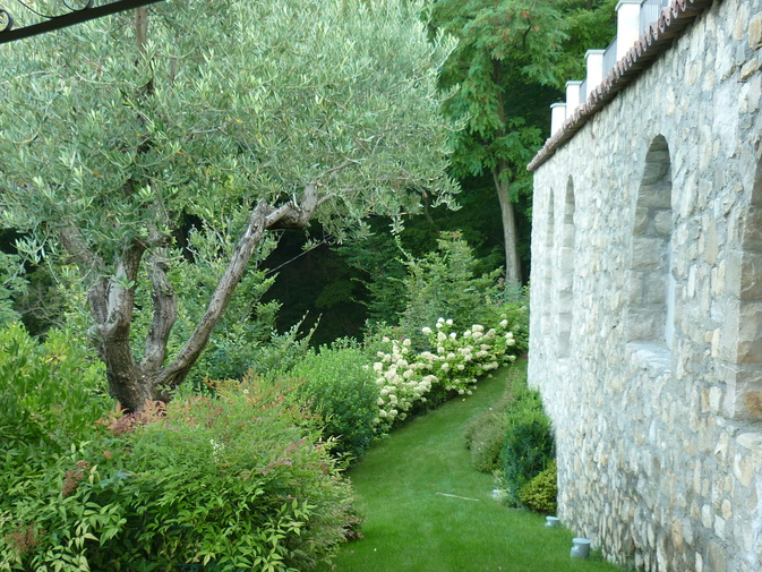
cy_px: 296
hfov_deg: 38.8
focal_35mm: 49
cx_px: 314
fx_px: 1079
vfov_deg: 29.7
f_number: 2.8
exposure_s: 1/40
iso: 80
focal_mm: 5.5
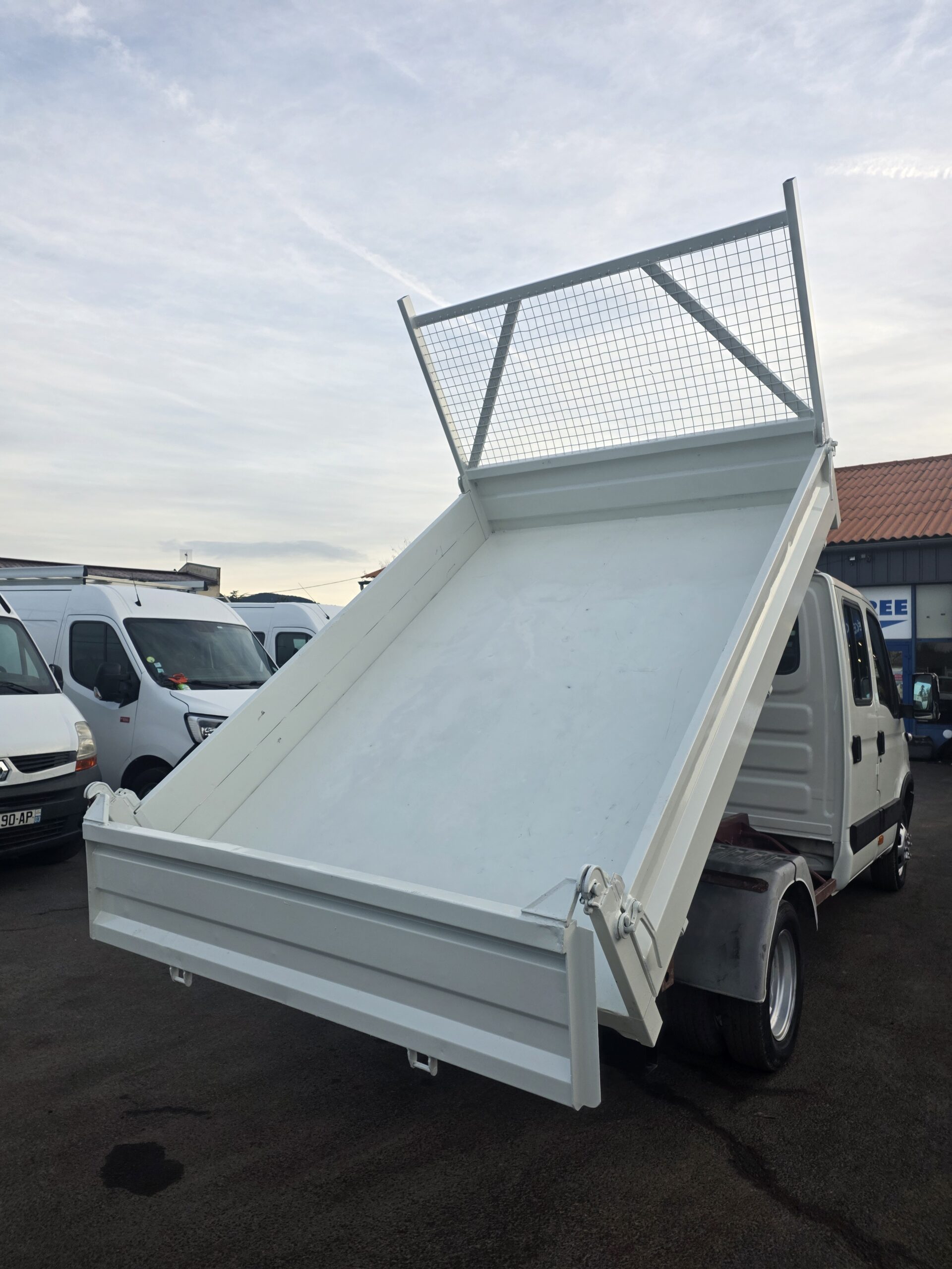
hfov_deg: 58.9
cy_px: 634
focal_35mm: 23
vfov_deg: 73.9
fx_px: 843
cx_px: 476
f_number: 1.7
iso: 40
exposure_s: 1/359
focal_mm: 6.25
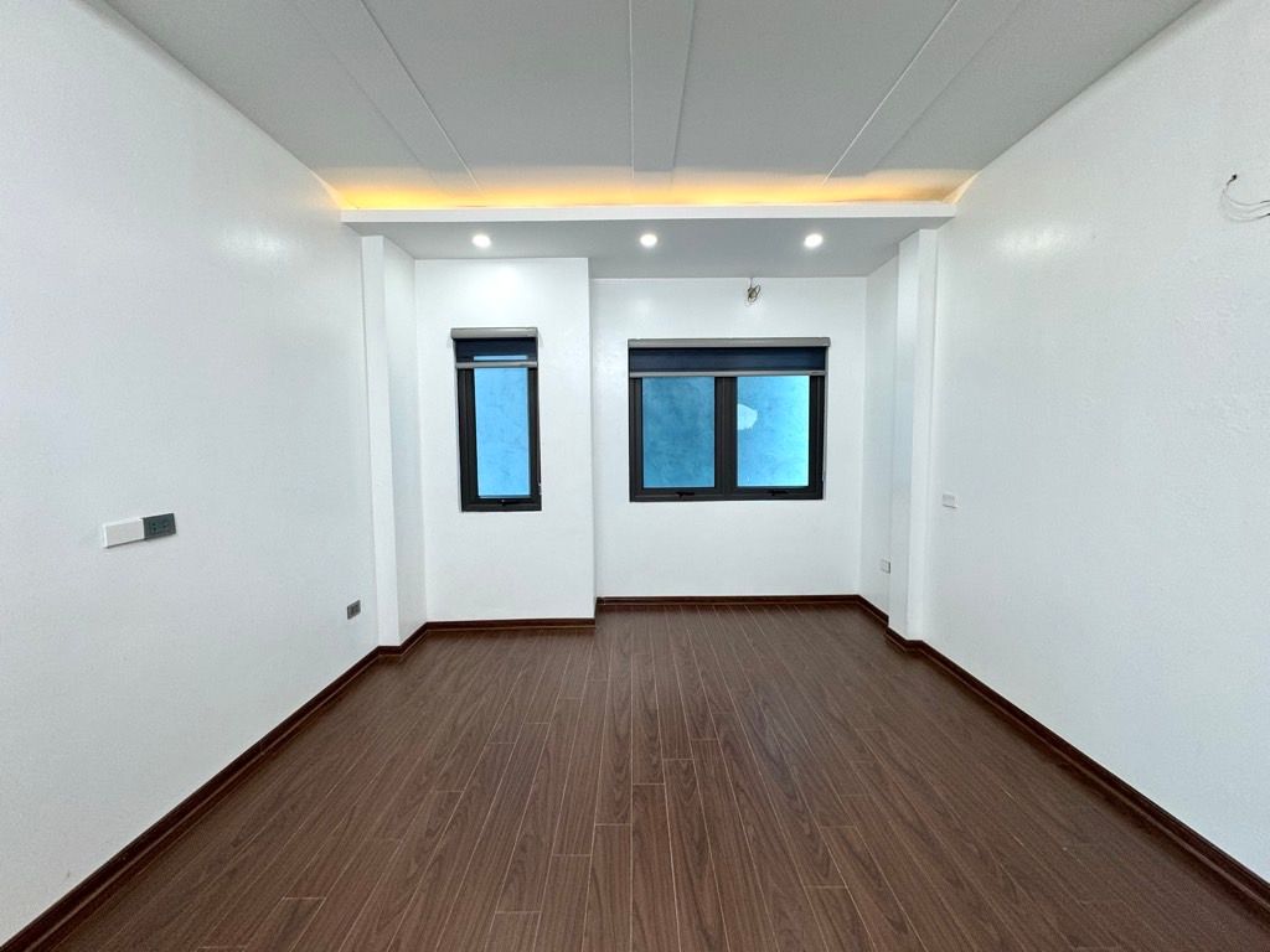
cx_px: 635
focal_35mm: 14
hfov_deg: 102.1
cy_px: 476
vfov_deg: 85.7
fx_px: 514
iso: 125
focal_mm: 2.22
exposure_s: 1/100
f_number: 2.2
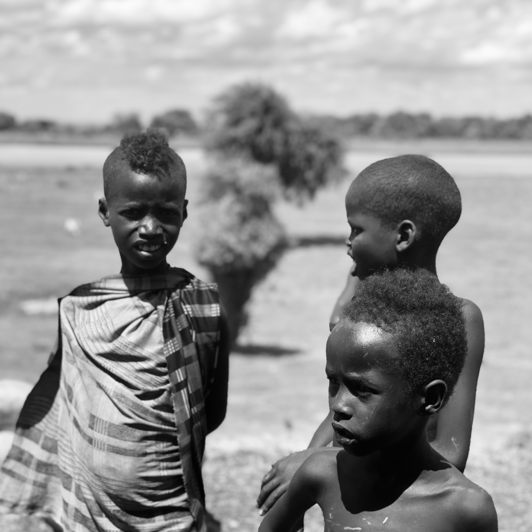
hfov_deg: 27.7
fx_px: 1078
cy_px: 284
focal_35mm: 62
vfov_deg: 27.7
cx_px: 266
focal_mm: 6
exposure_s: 1/378
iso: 16
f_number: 2.4
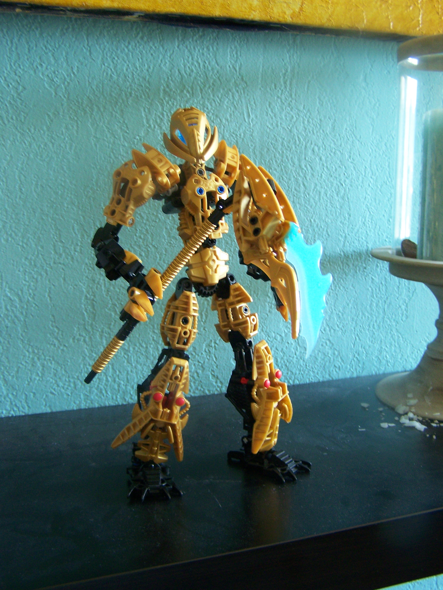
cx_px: 222
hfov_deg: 37.8
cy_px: 295
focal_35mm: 38
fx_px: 648
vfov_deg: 48.9
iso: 160
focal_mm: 6.3
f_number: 2.8
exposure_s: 1/8
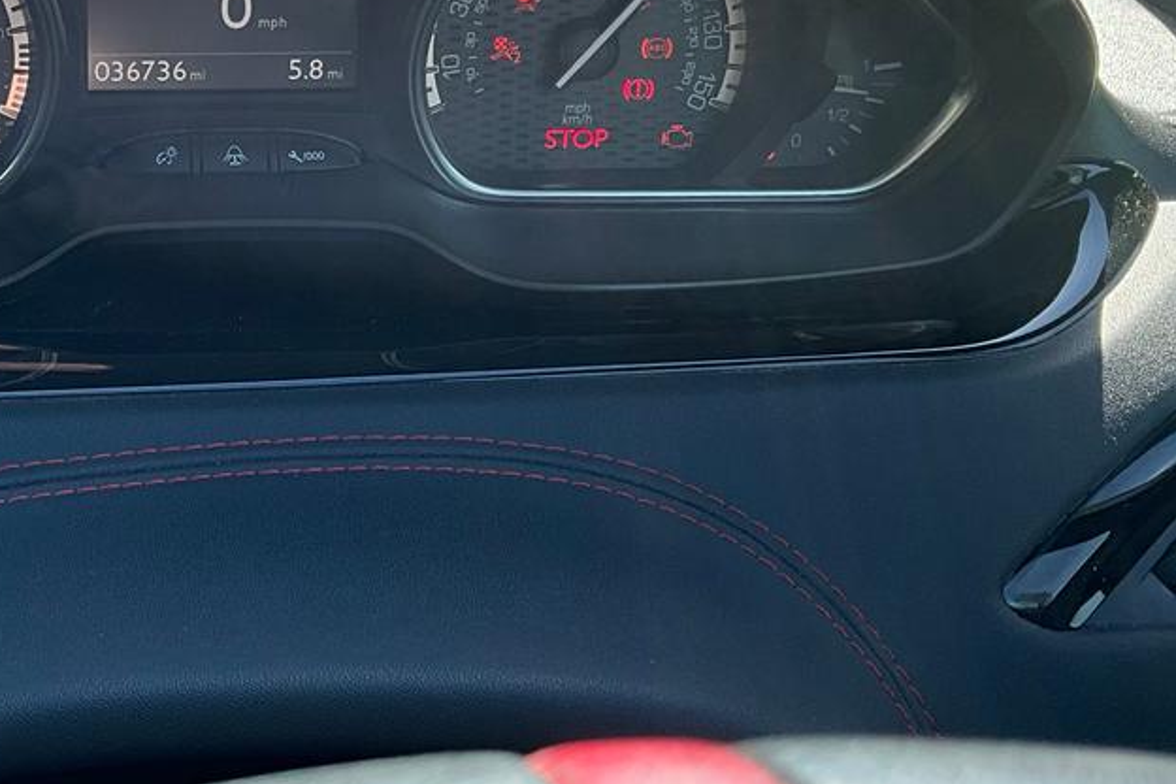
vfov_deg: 23.2
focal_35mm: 58
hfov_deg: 32.4
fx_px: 1895
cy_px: 215
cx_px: 77
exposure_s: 1/358
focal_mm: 3
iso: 25
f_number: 1.8
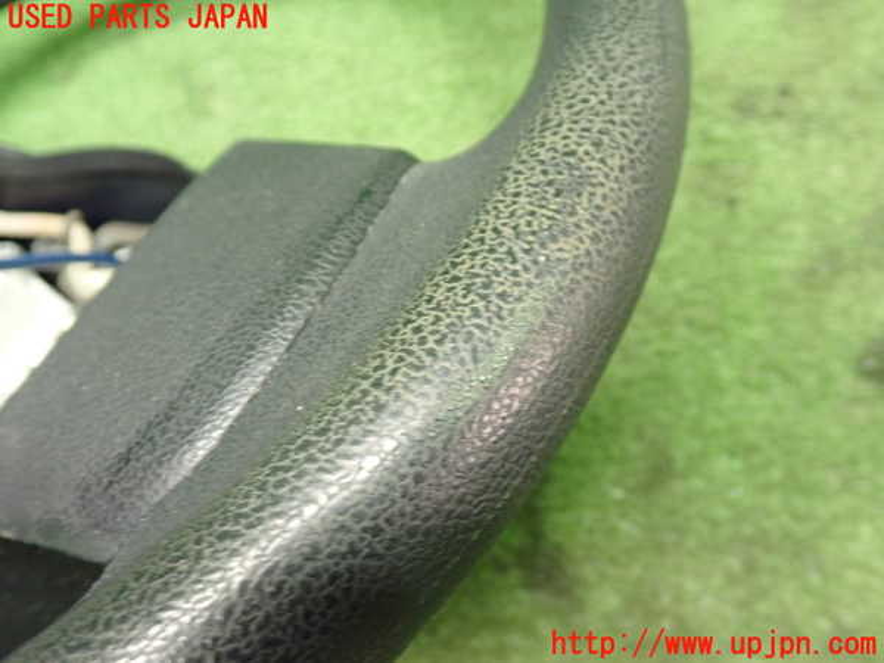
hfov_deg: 60.0
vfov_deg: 46.8
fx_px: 766
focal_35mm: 30
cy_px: 332
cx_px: 442
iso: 640
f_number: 2.3
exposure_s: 1/30
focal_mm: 5.4
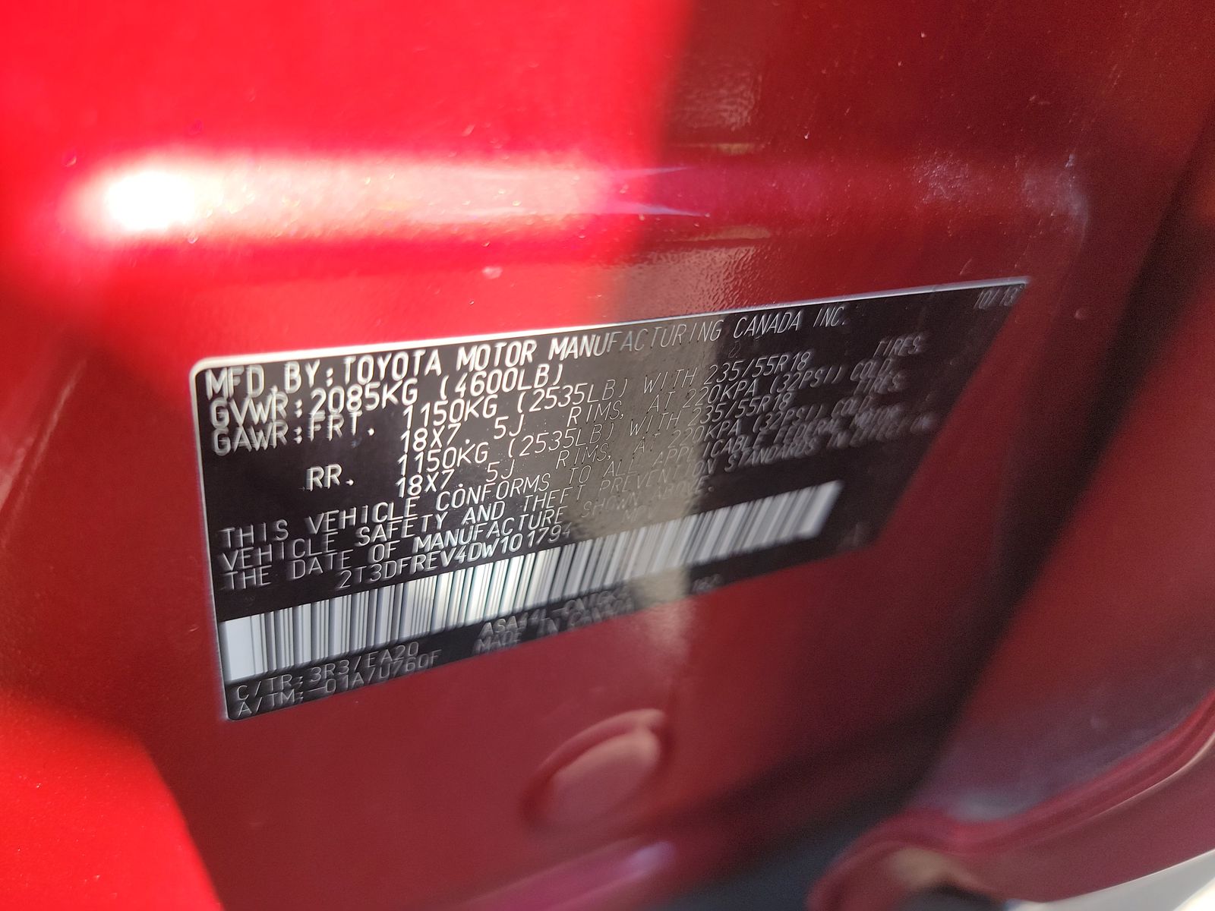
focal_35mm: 24
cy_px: 456
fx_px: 842
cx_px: 608
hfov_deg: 71.6
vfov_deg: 56.8
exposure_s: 1/119
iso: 72
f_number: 1.8
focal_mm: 6.7
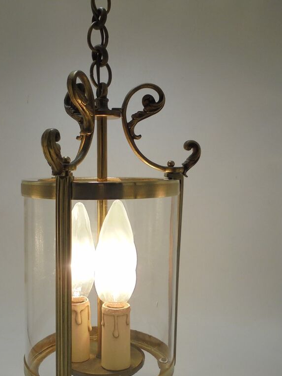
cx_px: 119
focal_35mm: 40
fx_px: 434
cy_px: 213
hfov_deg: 35.9
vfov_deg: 46.7
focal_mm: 6.1
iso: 100
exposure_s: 1/160
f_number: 4
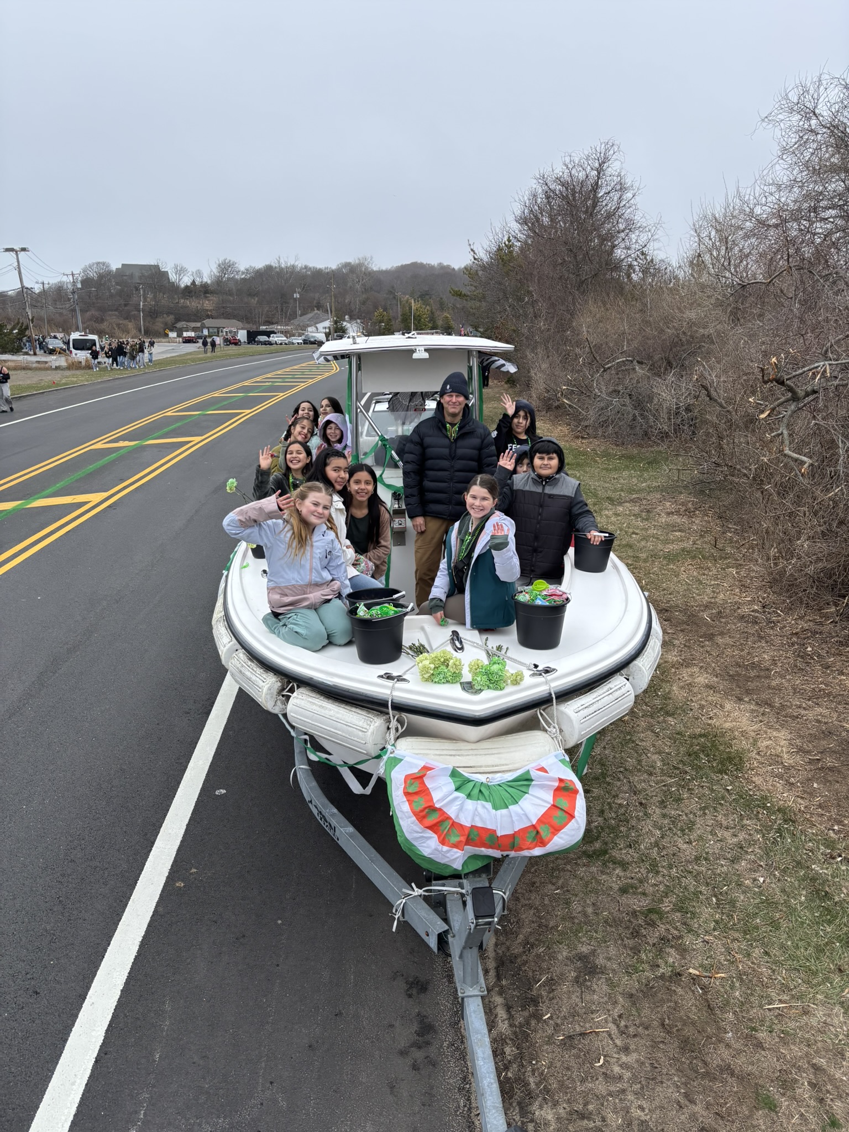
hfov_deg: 53.1
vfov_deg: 67.3
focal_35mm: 26
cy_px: 566
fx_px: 850
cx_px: 424
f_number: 1.6
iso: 50
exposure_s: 1/1027
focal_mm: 5.96
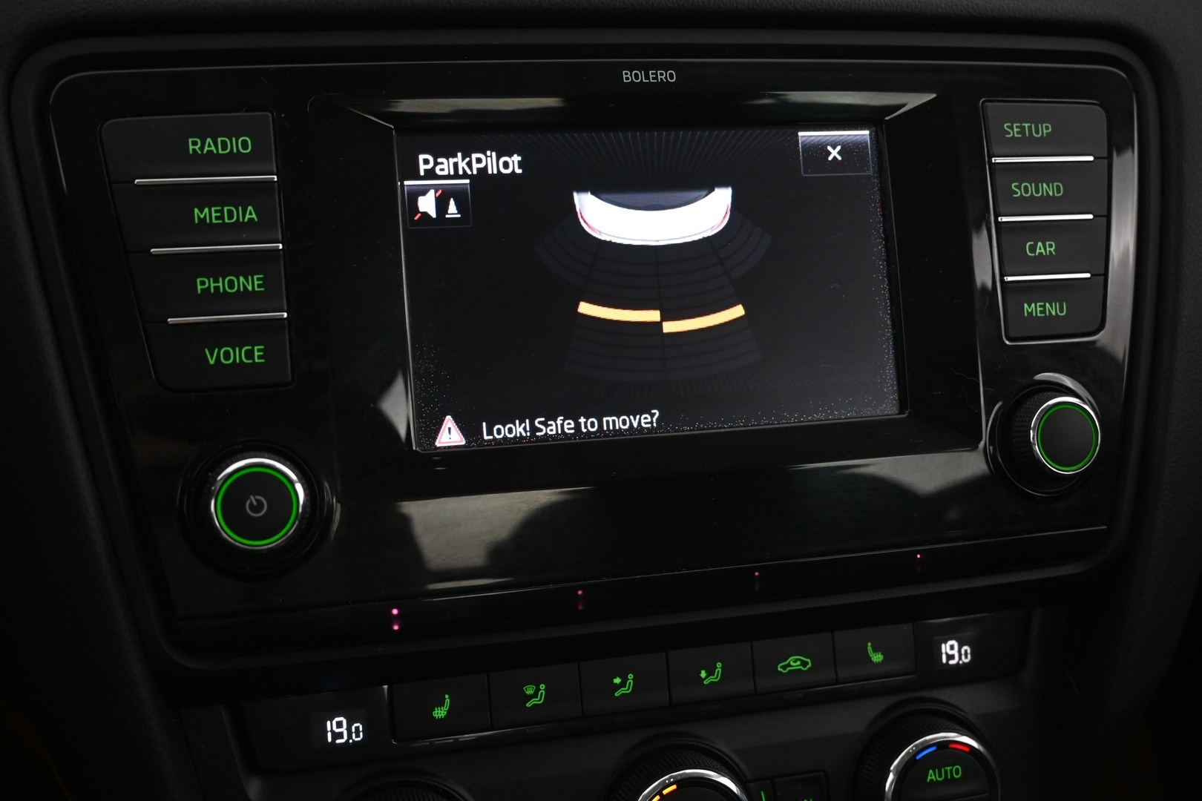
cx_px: 601
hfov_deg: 48.7
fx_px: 1327
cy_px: 400
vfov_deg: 33.6
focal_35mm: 40
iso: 2500
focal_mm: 26.5
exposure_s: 1/40
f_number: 4.5
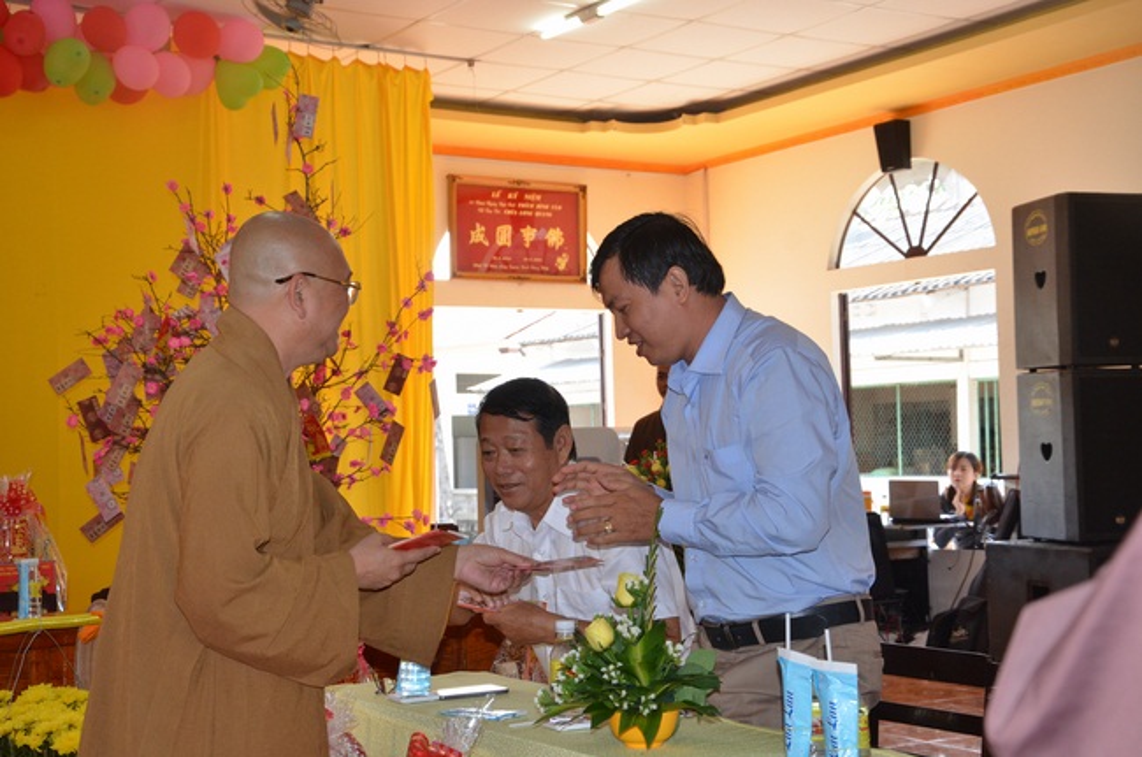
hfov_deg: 35.1
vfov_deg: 23.7
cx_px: 571
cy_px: 378
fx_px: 1805
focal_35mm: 57
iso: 1000
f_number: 7.1
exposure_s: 1/250
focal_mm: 38
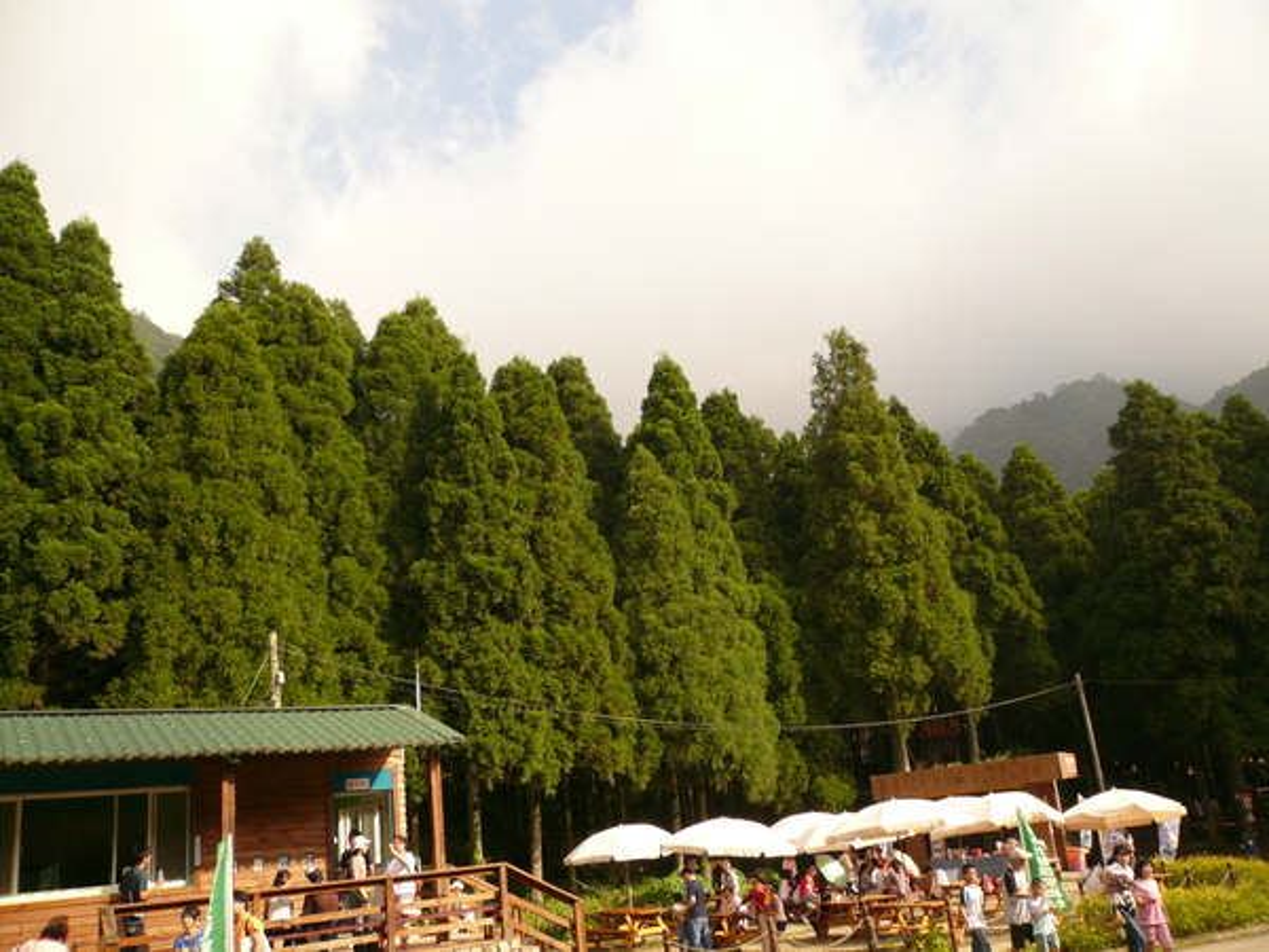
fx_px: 1026
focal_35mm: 28
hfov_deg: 63.4
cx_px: 634
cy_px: 476
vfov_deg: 49.7
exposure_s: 1/800
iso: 100
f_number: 2.8
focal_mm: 4.6
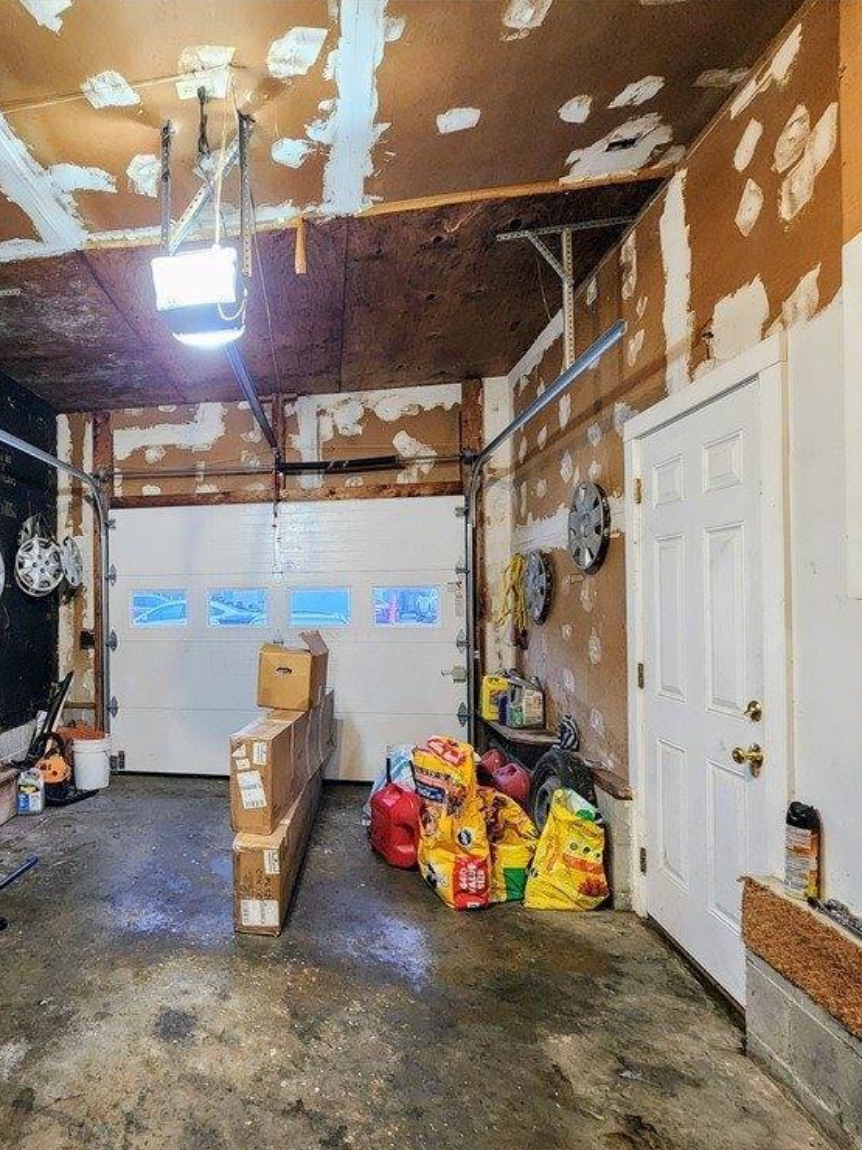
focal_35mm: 18
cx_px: 203
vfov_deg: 87.7
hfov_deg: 66.6
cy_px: 594
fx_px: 598
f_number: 2.2
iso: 640
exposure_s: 1/24
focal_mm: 2.2
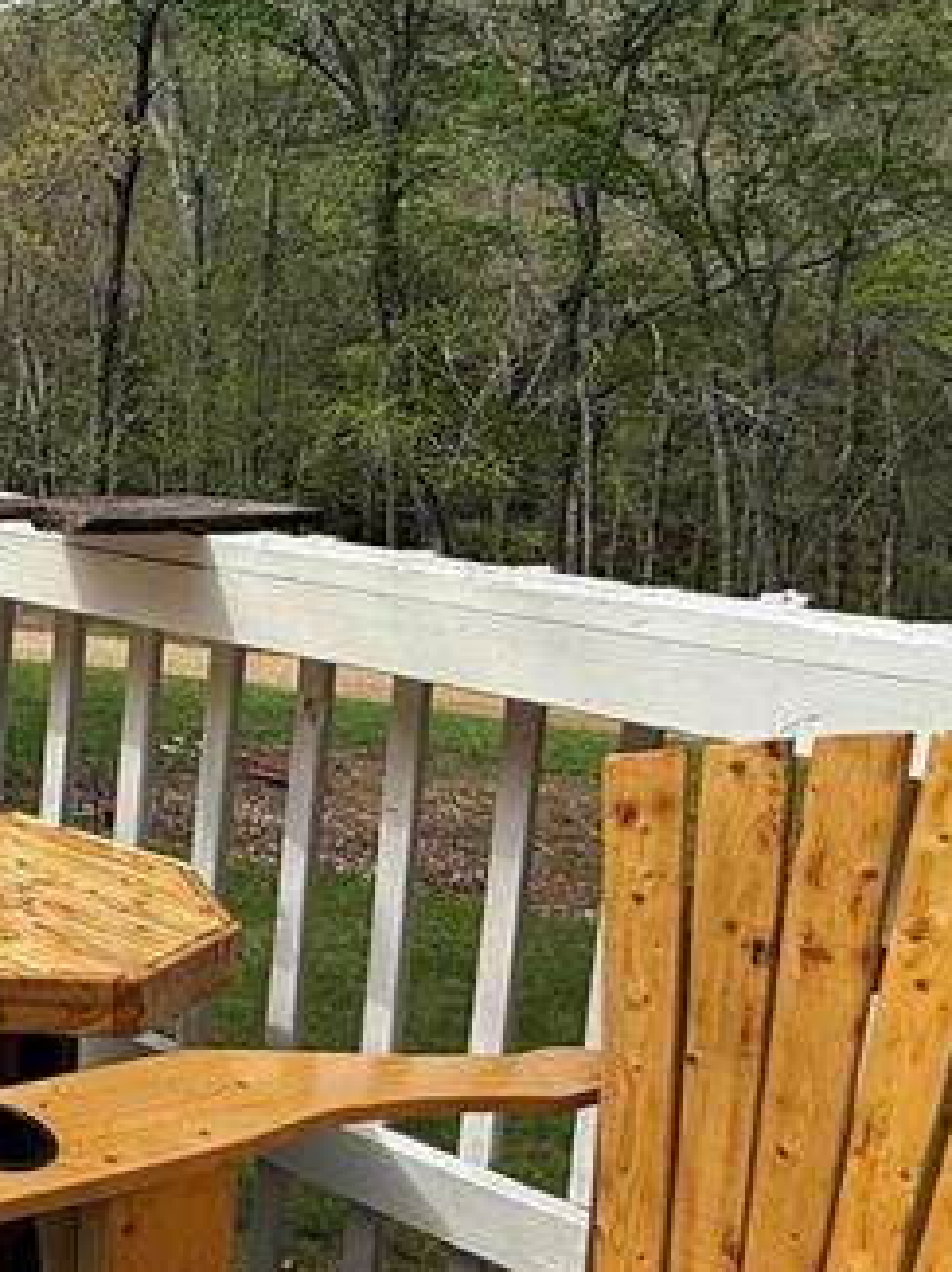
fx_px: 1616
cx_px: -538
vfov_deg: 42.4
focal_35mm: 44
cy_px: 417
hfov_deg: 24.3
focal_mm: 2.22
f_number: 2.2
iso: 50
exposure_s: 1/1125
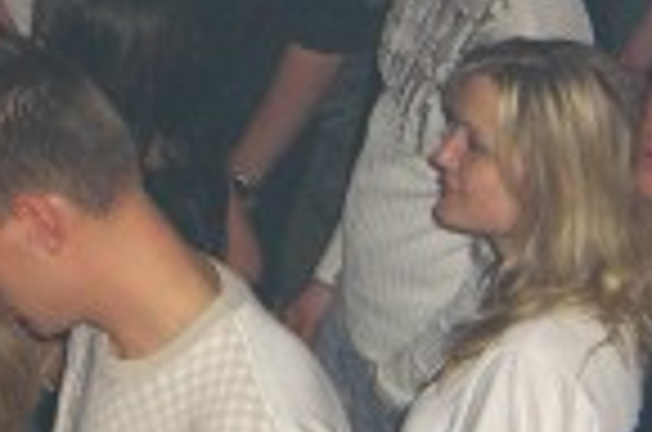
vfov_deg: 8.2
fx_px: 2964
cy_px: -90
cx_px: 67
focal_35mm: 164
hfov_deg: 12.5
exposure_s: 1/60
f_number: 2.8
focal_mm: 7.9
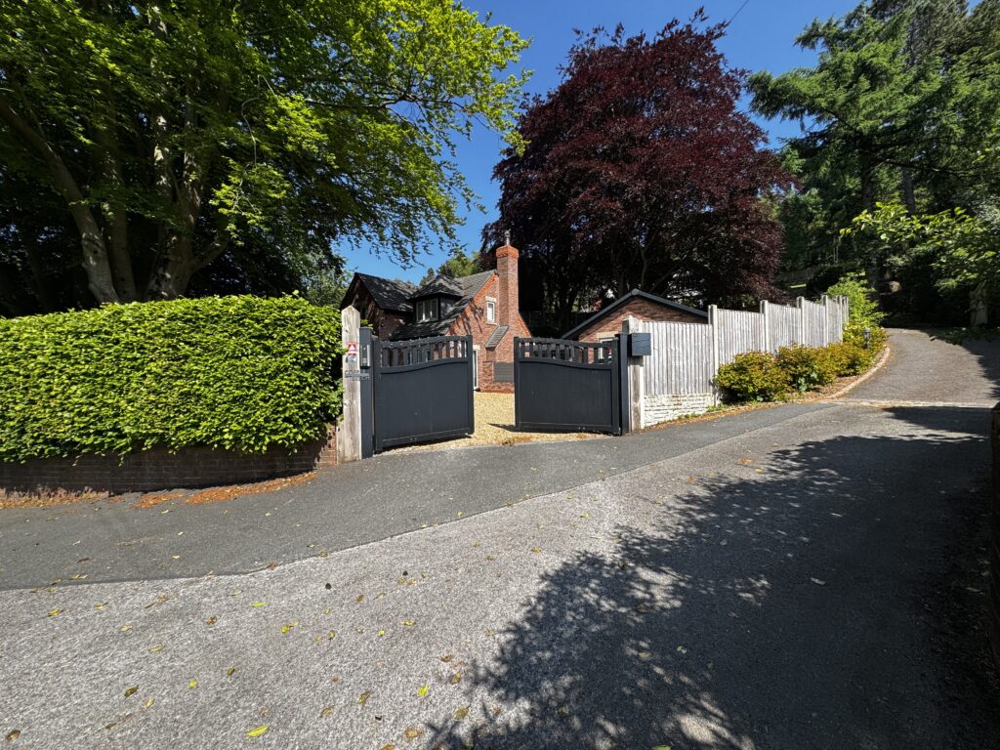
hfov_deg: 102.1
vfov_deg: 85.7
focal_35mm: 14
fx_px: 404
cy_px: 375
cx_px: 500
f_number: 2.2
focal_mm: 2.22
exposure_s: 1/1143
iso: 40
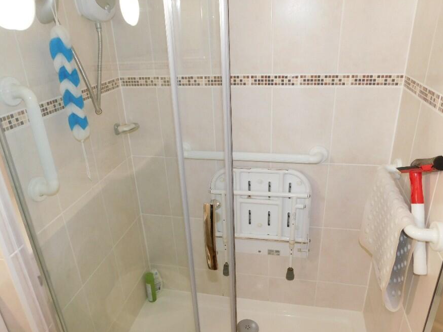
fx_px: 346
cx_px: 219
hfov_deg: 65.3
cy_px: 174
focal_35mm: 27
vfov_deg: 51.3
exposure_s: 1/30
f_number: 3
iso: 200
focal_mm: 4
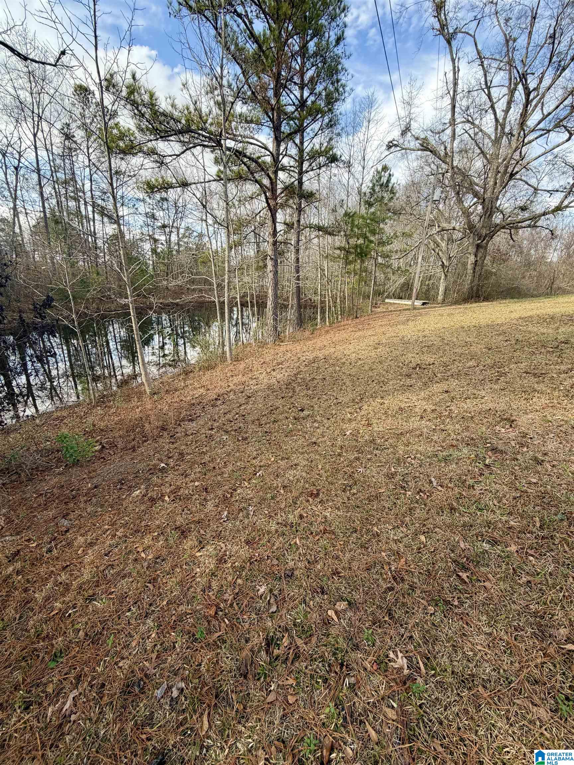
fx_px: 310
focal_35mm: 14
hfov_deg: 85.7
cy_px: 382
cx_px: 287
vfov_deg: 102.1
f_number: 2.2
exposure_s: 1/395
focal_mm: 2.22
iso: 50
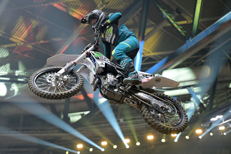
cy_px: 77
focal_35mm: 70
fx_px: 449
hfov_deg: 28.8
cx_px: 116
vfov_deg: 19.5
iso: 10000
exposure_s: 1/800
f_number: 3.2
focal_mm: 70
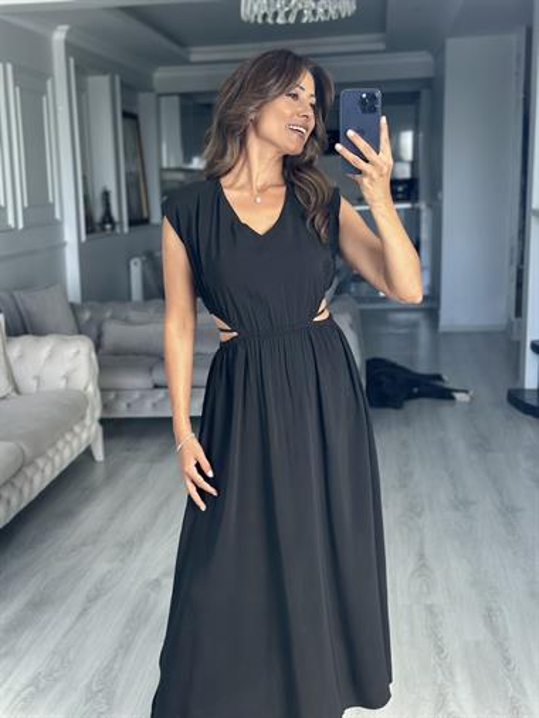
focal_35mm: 48
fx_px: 996
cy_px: 359
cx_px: 270
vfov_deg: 39.6
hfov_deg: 30.3
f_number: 1.78
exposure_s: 1/121
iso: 100
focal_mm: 6.86
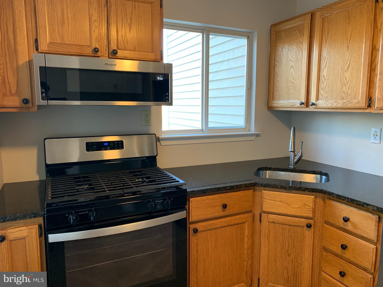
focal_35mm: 26
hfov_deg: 67.3
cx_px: 192
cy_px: 144
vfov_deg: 53.1
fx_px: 288
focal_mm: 4.25
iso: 160
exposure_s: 1/60
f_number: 1.8
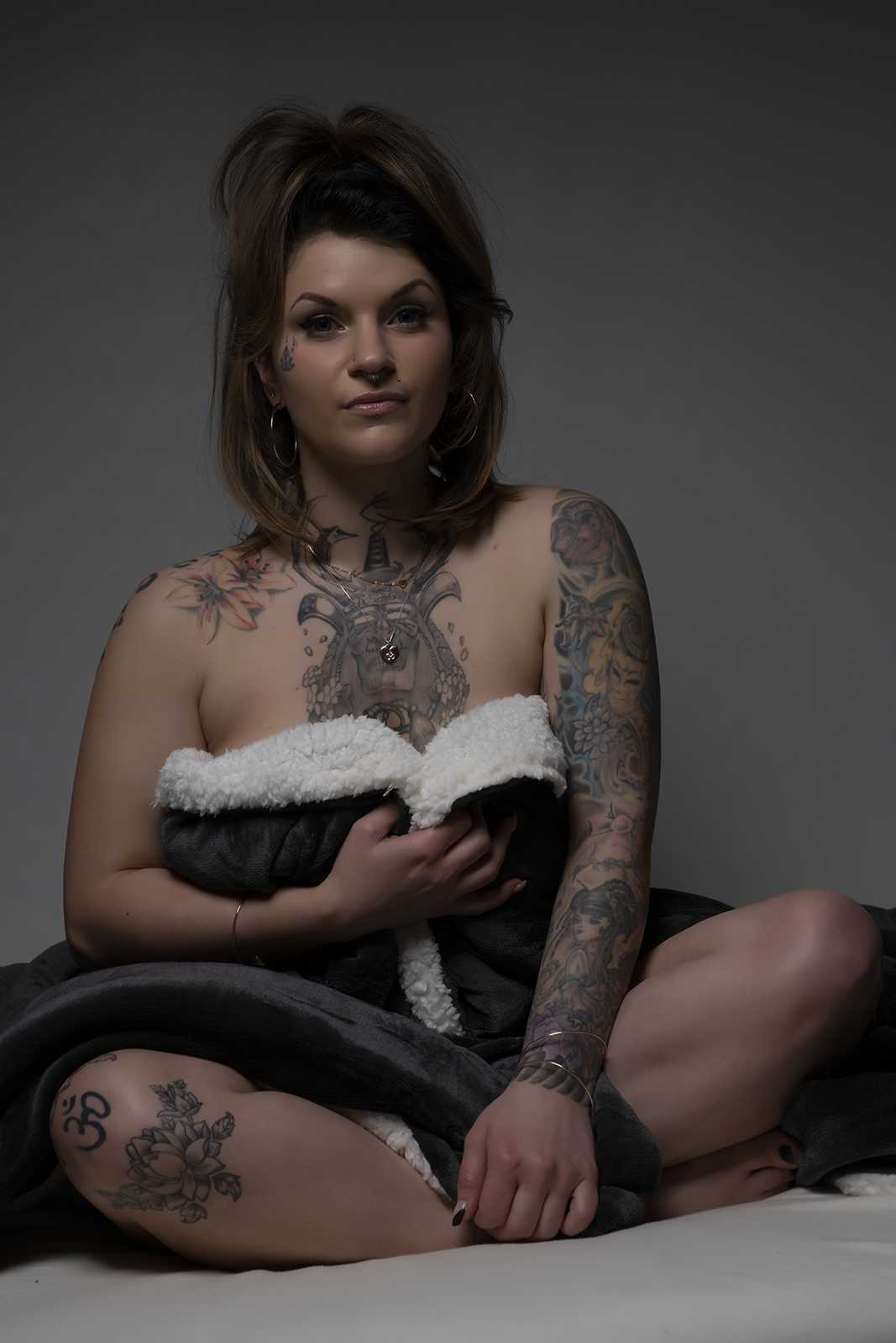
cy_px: 672
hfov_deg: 18.7
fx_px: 2725
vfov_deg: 27.7
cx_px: 448
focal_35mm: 73
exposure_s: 1/200
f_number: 9
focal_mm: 73
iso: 200
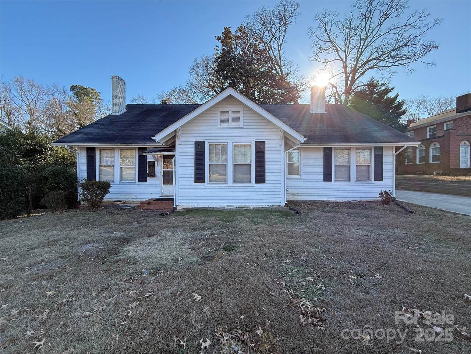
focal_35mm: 14
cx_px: 236
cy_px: 177
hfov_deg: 102.1
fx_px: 190
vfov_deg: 85.7
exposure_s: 1/535
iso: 64
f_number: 2.2
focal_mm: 2.22
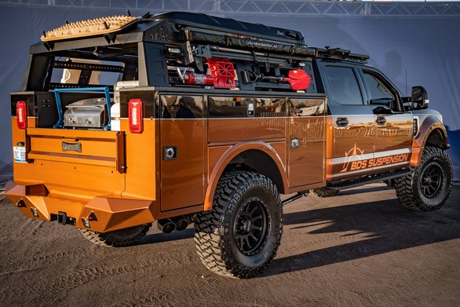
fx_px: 550
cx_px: 230
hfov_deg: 45.4
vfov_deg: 31.2
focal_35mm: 43
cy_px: 155
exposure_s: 1/200
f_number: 8
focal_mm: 42
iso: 200
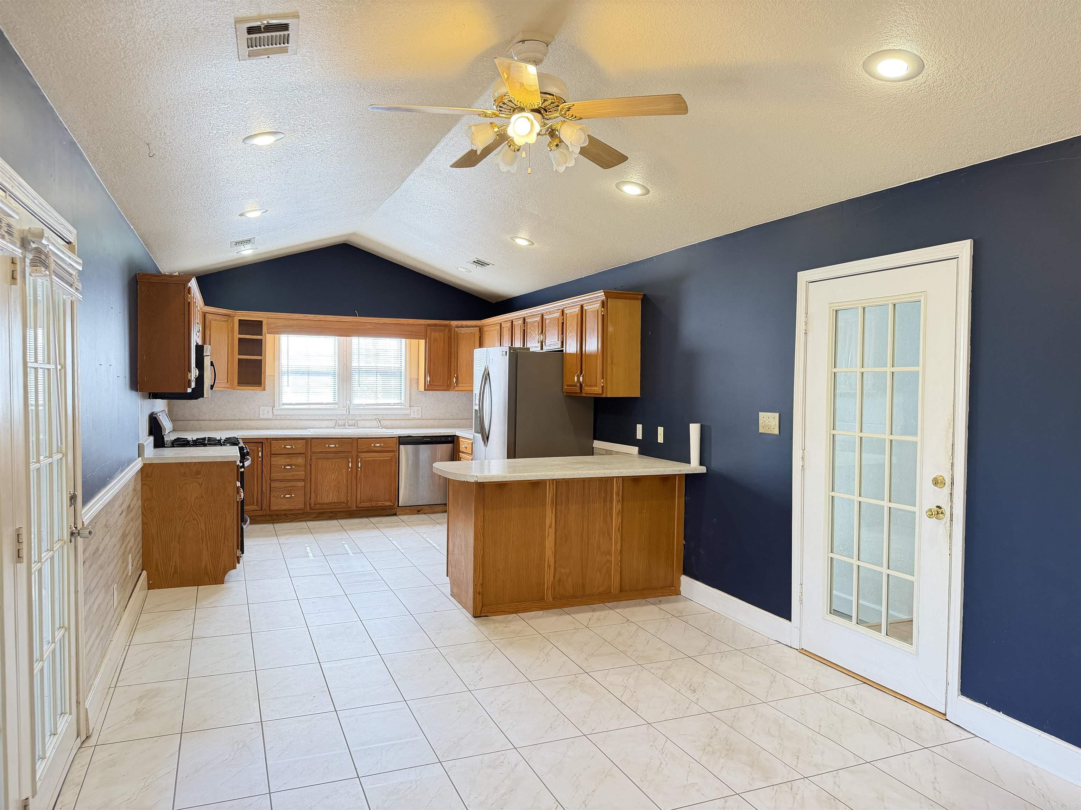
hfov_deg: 71.6
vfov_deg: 56.8
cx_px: 540
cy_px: 405
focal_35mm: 24
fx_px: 749
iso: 200
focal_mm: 6.76
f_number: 1.78
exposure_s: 1/60
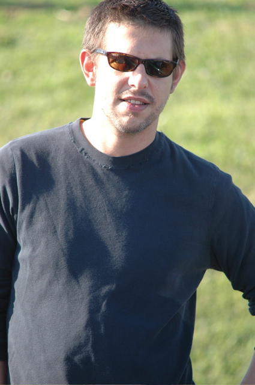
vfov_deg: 7.2
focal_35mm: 285
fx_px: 3036
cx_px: 128
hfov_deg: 4.8
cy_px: 192
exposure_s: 1/400
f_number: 4
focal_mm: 190
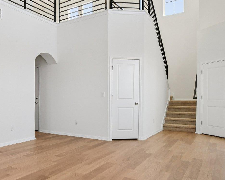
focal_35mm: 31
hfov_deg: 53.0
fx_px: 206
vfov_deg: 47.1
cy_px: 91
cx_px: 42
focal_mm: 10
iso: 400
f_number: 8
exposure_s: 1/200
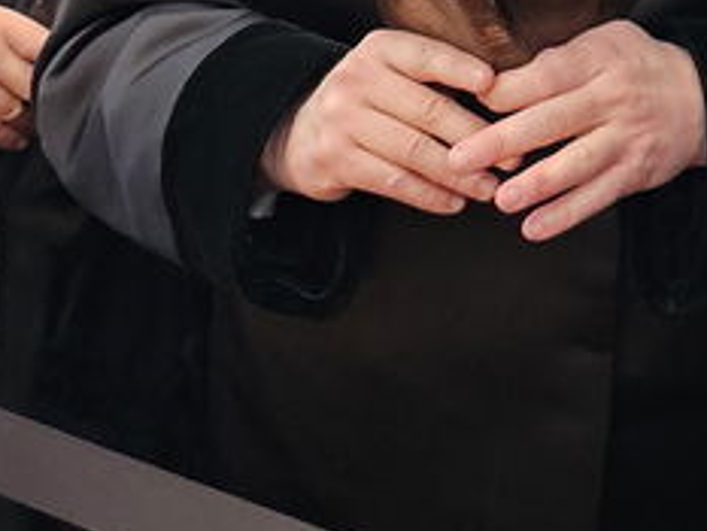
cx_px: 992
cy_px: -215
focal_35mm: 138
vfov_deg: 10.5
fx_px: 2820
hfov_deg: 13.6
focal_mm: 6.3
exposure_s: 1/100
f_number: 1.7
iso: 80
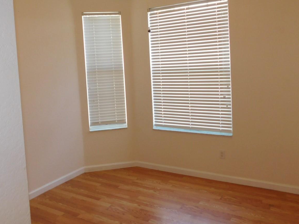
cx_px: 148
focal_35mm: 32
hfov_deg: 56.8
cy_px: 81
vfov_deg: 43.7
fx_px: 276
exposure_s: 1/30
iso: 140
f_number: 3
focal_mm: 4
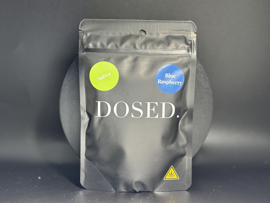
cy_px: 102
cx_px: 135
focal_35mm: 52
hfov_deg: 36.8
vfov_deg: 28.0
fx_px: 406
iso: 80
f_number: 1.6
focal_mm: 5.96
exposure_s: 1/86
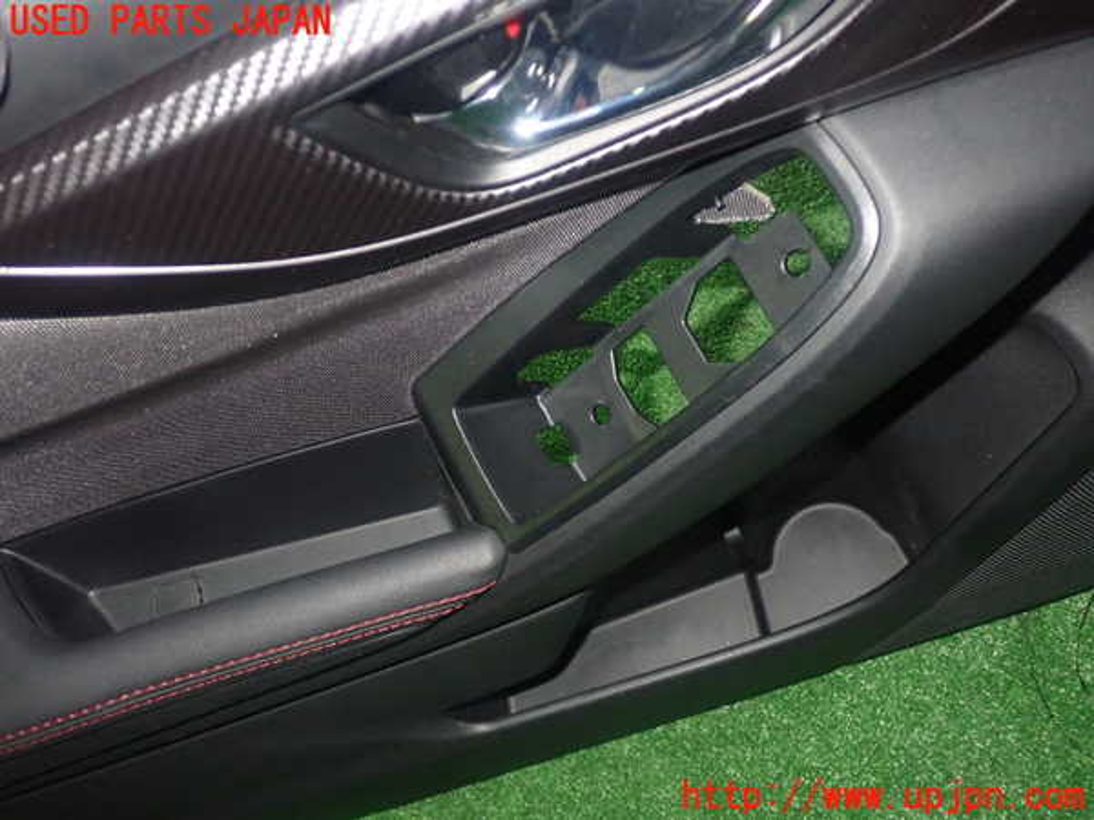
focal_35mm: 36
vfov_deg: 39.7
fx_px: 1138
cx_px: 547
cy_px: 410
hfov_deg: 51.4
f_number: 7.1
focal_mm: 6.37
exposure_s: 1/40
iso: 800
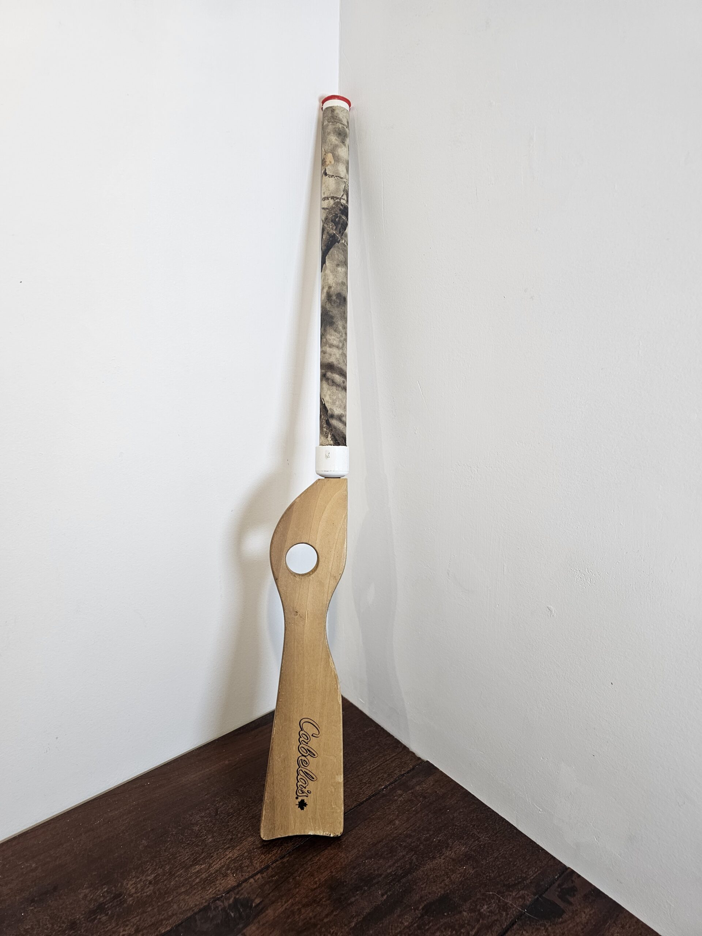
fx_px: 622
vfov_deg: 73.9
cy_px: 468
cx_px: 351
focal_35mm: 23
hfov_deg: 58.9
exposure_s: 1/120
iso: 125
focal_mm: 6.3
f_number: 1.7
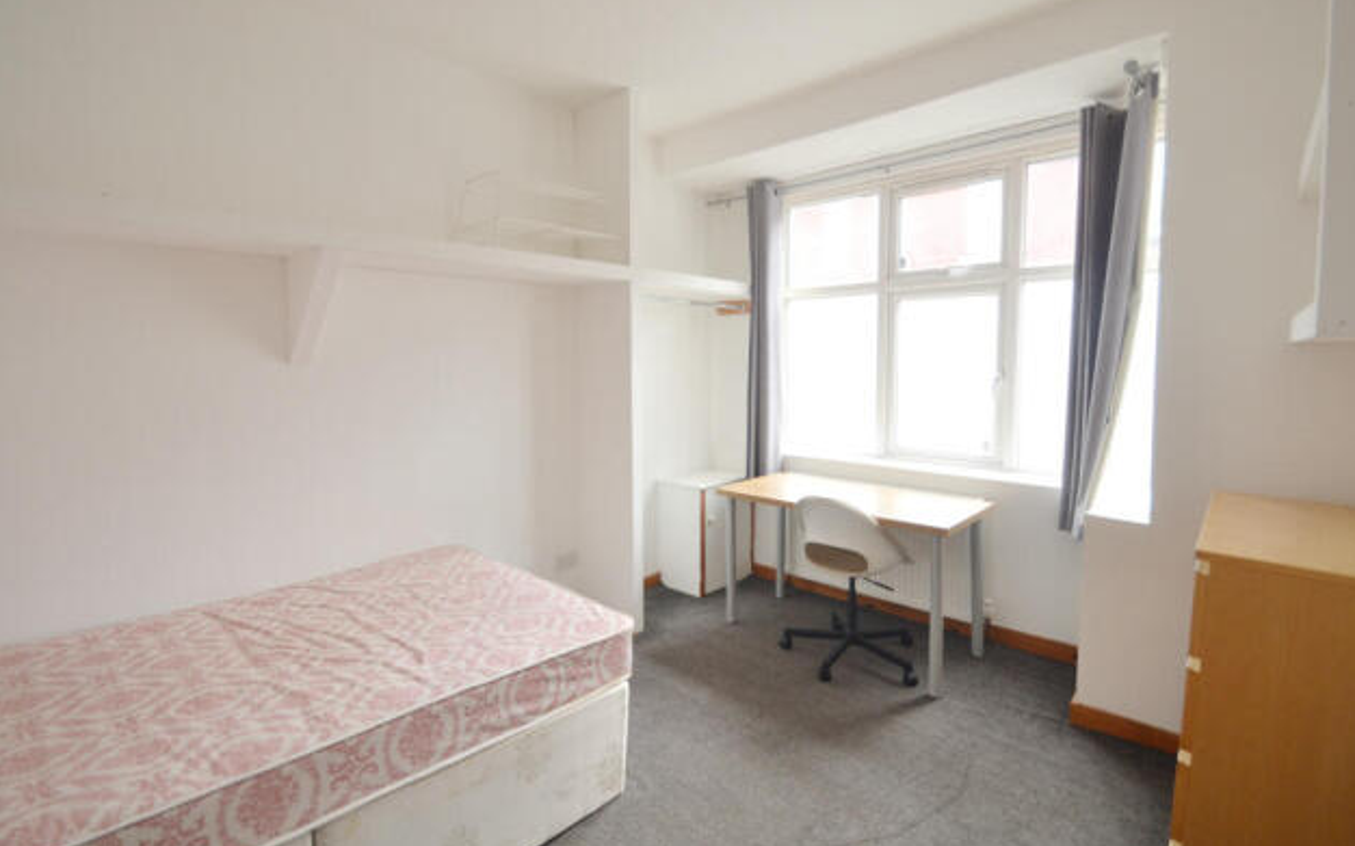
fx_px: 591
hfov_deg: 97.8
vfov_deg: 71.1
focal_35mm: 16
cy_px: 395
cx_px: 689
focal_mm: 10
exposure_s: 1/160
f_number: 3.5
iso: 400
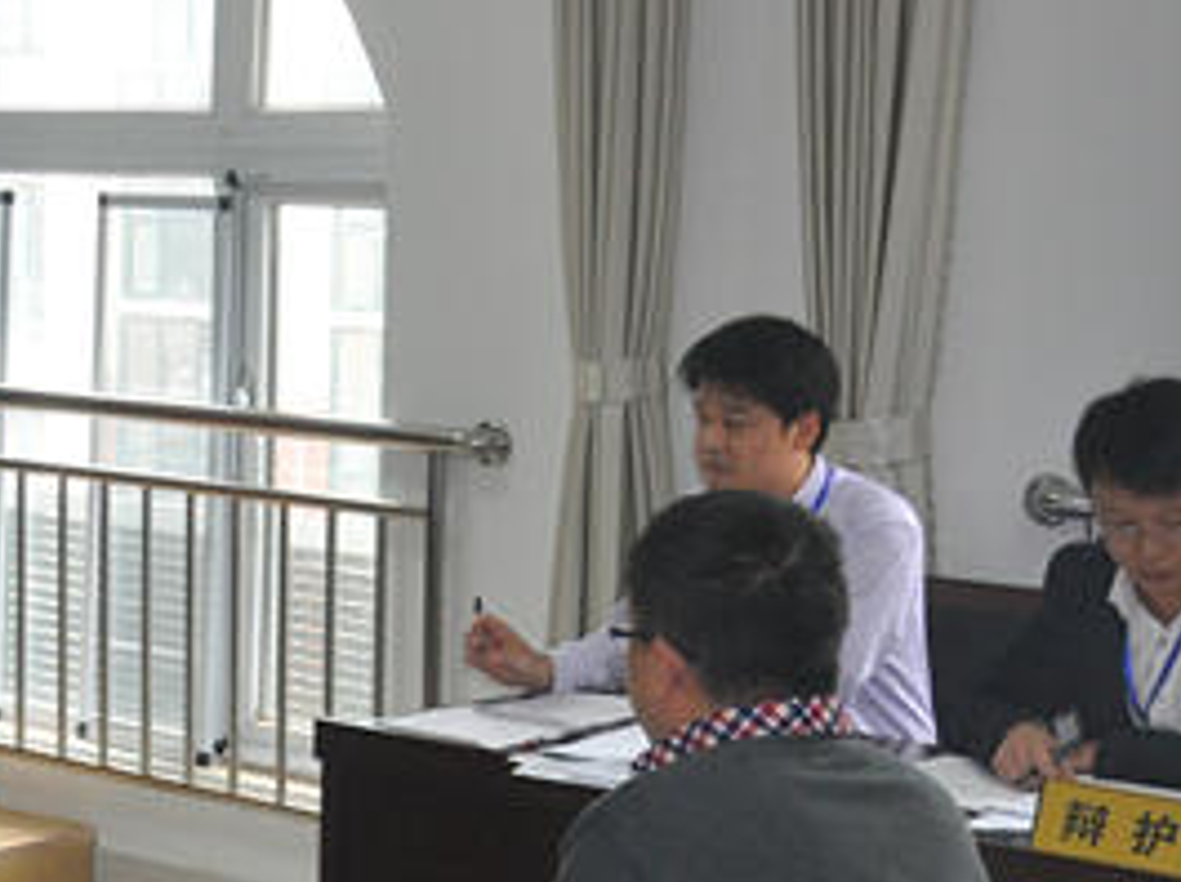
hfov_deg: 19.9
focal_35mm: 91
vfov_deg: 16.1
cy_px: 283
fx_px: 3116
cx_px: -312
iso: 800
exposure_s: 1/80
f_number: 3.8
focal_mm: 21
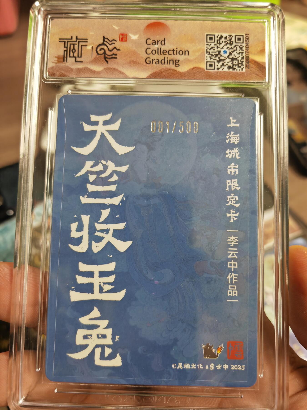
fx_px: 319
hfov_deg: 51.4
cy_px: 205
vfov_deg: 65.3
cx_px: 154
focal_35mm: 27
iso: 250
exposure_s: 1/100
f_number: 1.8
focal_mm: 5.53
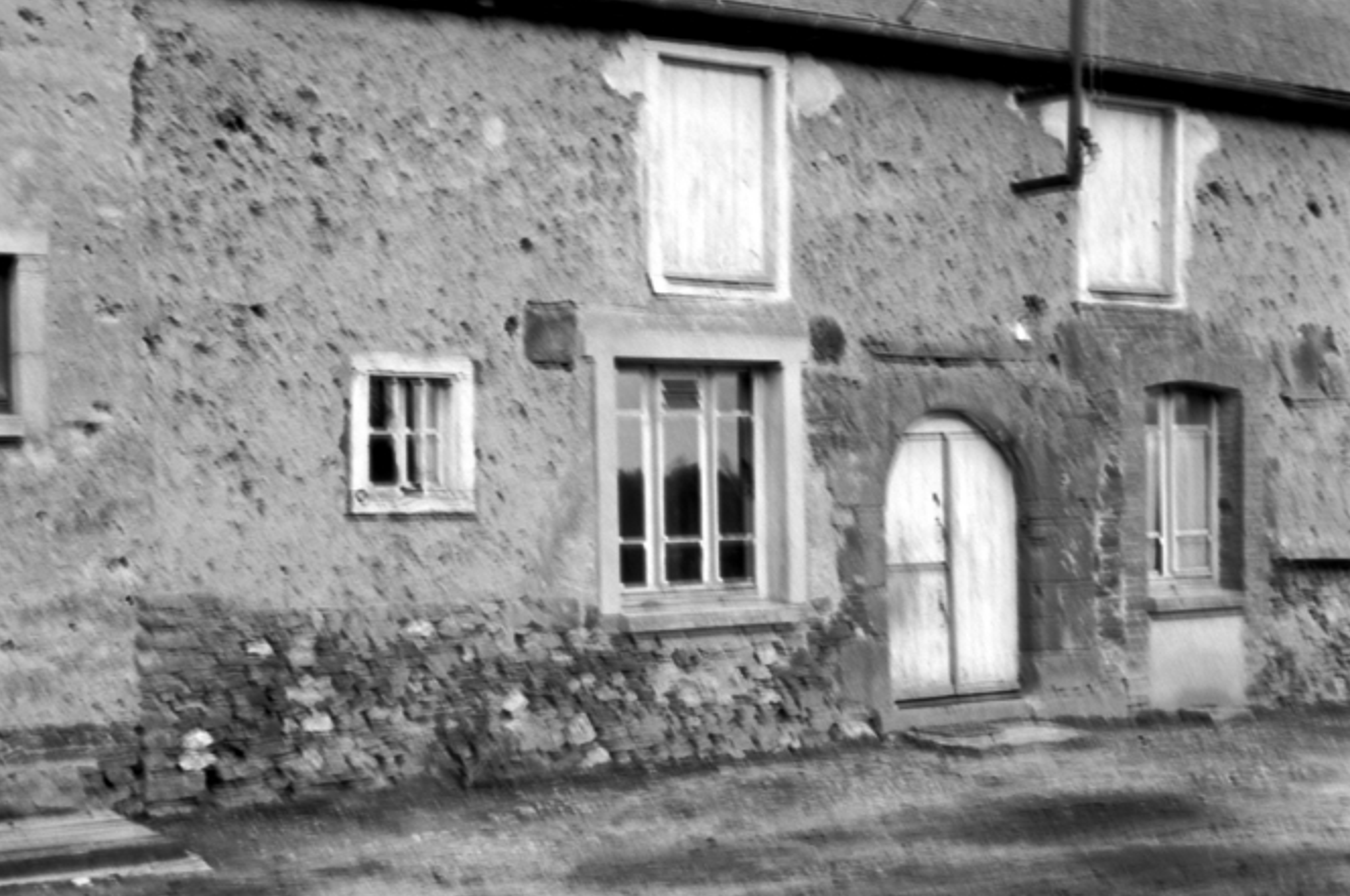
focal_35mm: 104
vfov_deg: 13.1
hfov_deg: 19.7
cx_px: 575
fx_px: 3893
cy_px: 443
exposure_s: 1/6
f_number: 11
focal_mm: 60
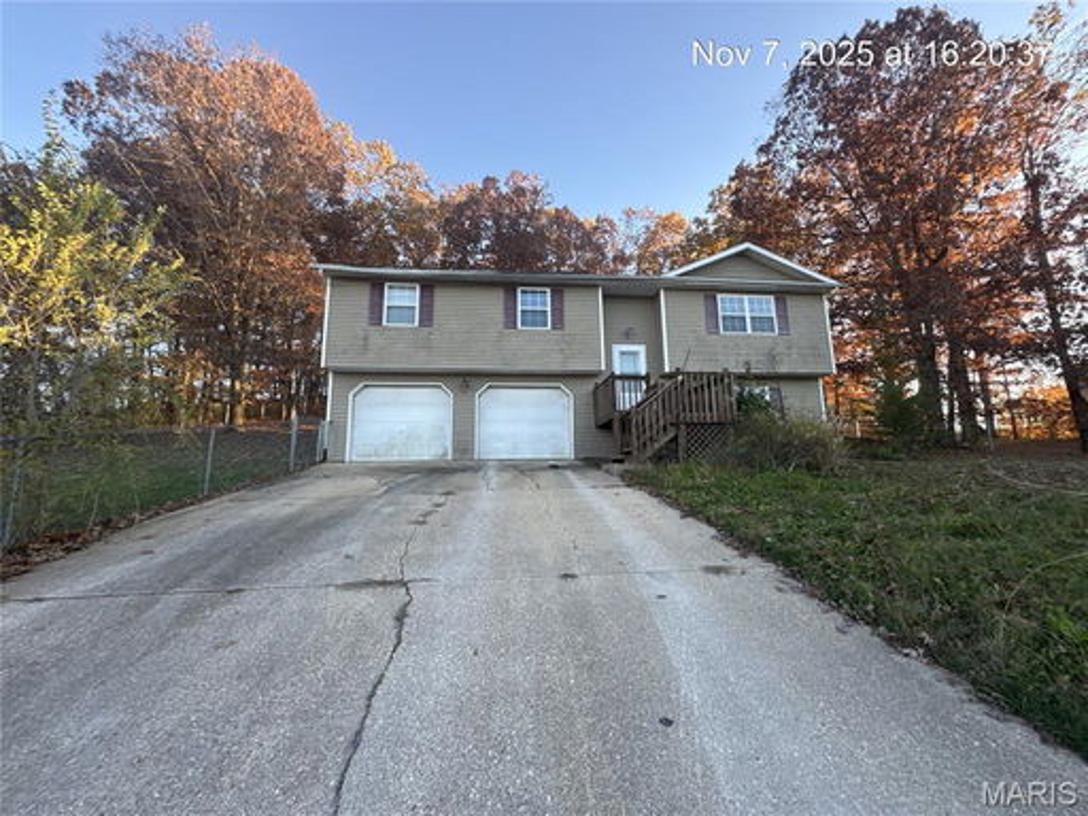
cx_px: 544
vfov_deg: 85.7
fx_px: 440
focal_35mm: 14
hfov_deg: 102.1
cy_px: 408
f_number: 2.2
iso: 40
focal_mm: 2.22
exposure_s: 1/163
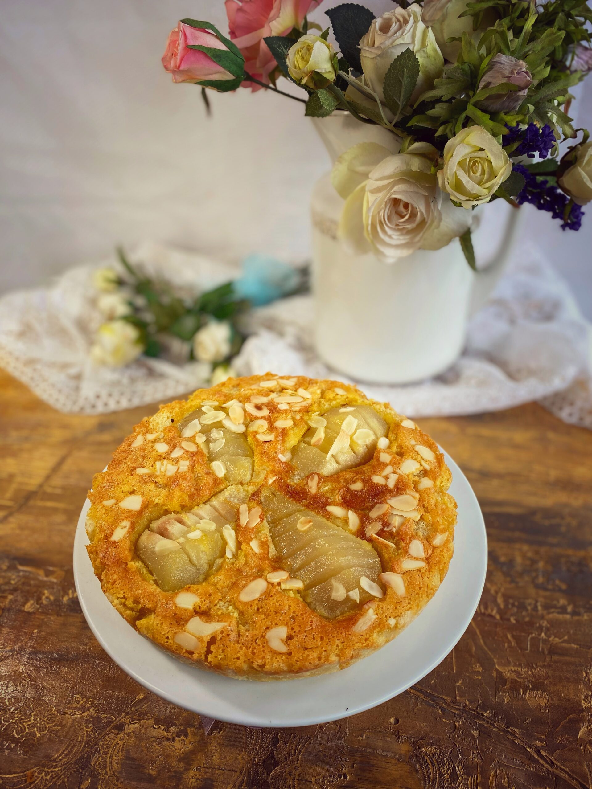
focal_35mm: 26
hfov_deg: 53.1
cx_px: 296
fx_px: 593
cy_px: 394
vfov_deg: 67.3
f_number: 1.8
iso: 50
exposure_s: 1/100
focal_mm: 4.25
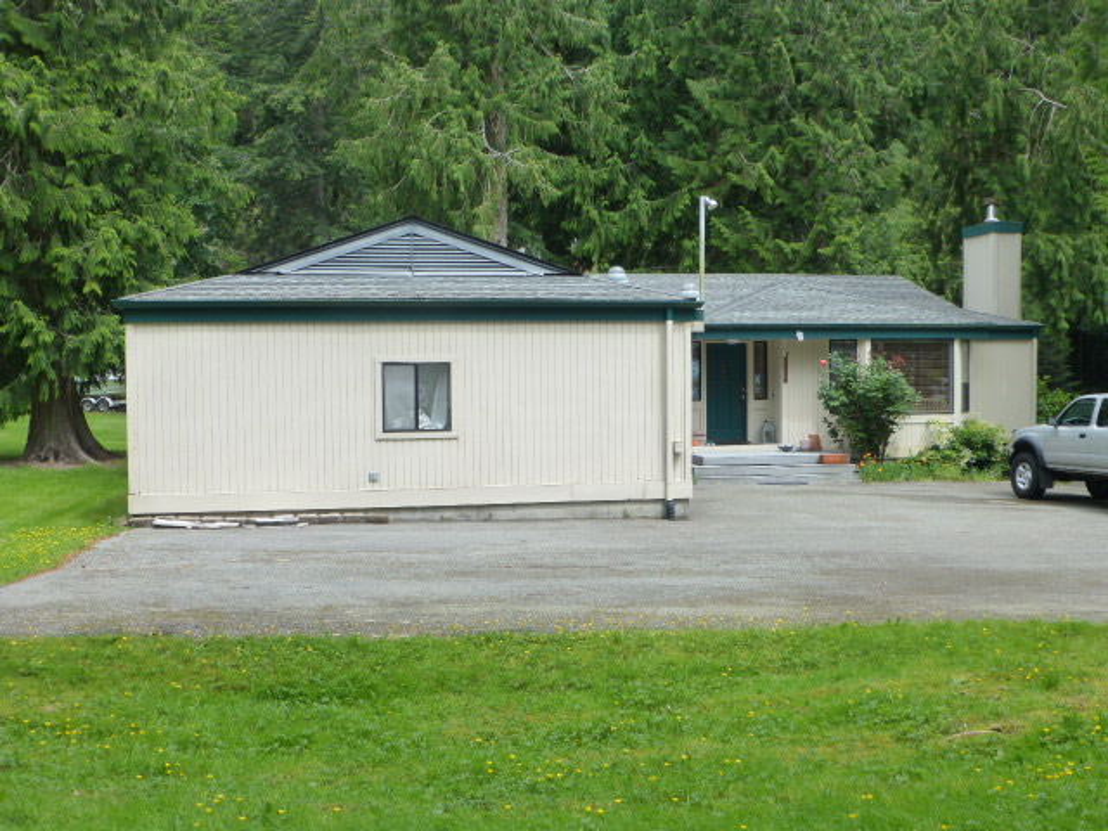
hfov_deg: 47.9
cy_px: 416
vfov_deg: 36.8
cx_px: 554
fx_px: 1248
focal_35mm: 39
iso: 160
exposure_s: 1/500
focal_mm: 6.9
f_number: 3.9
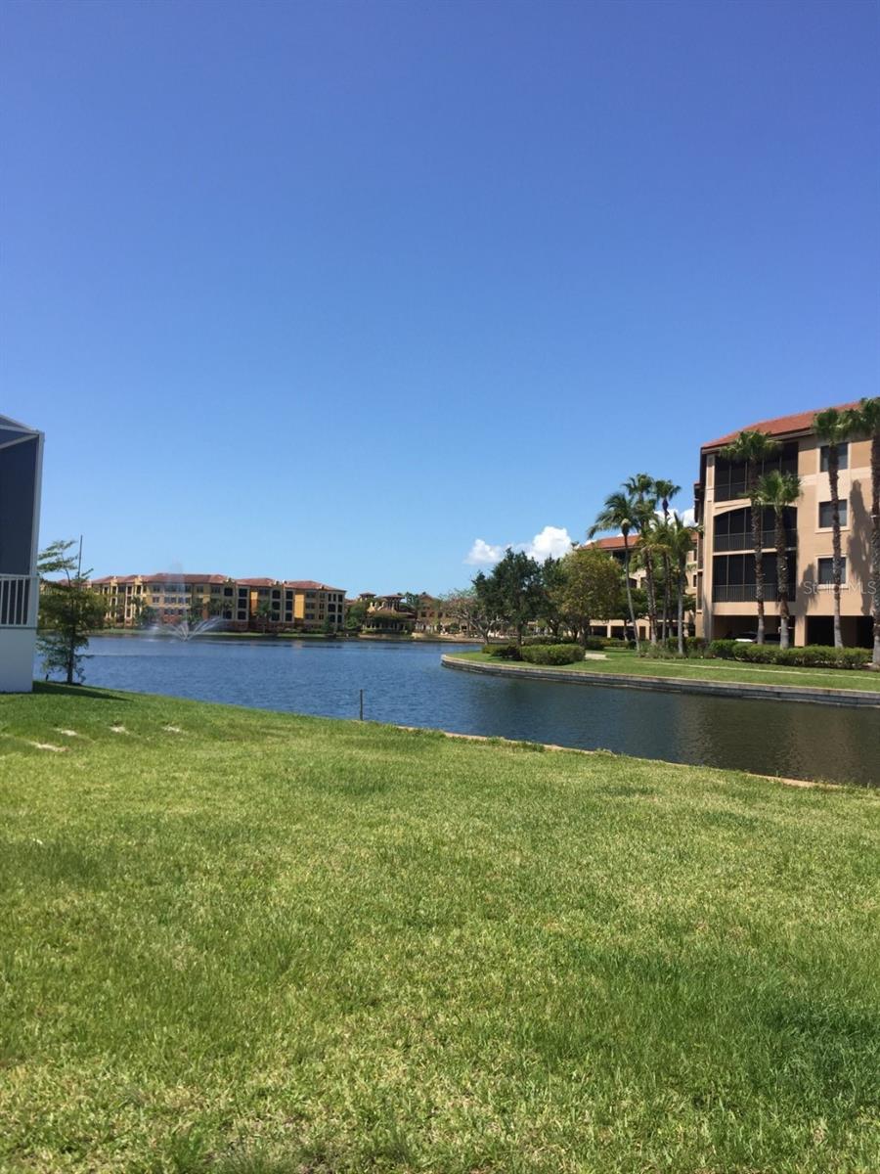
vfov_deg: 61.7
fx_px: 983
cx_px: 440
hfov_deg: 48.2
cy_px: 587
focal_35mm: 29
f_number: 2.2
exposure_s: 1/2198
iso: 32
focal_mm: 4.15
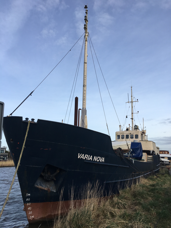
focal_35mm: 29
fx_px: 191
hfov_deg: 48.2
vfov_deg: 61.7
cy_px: 114
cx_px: 86
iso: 25
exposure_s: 1/1115
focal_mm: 4.15
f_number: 2.2
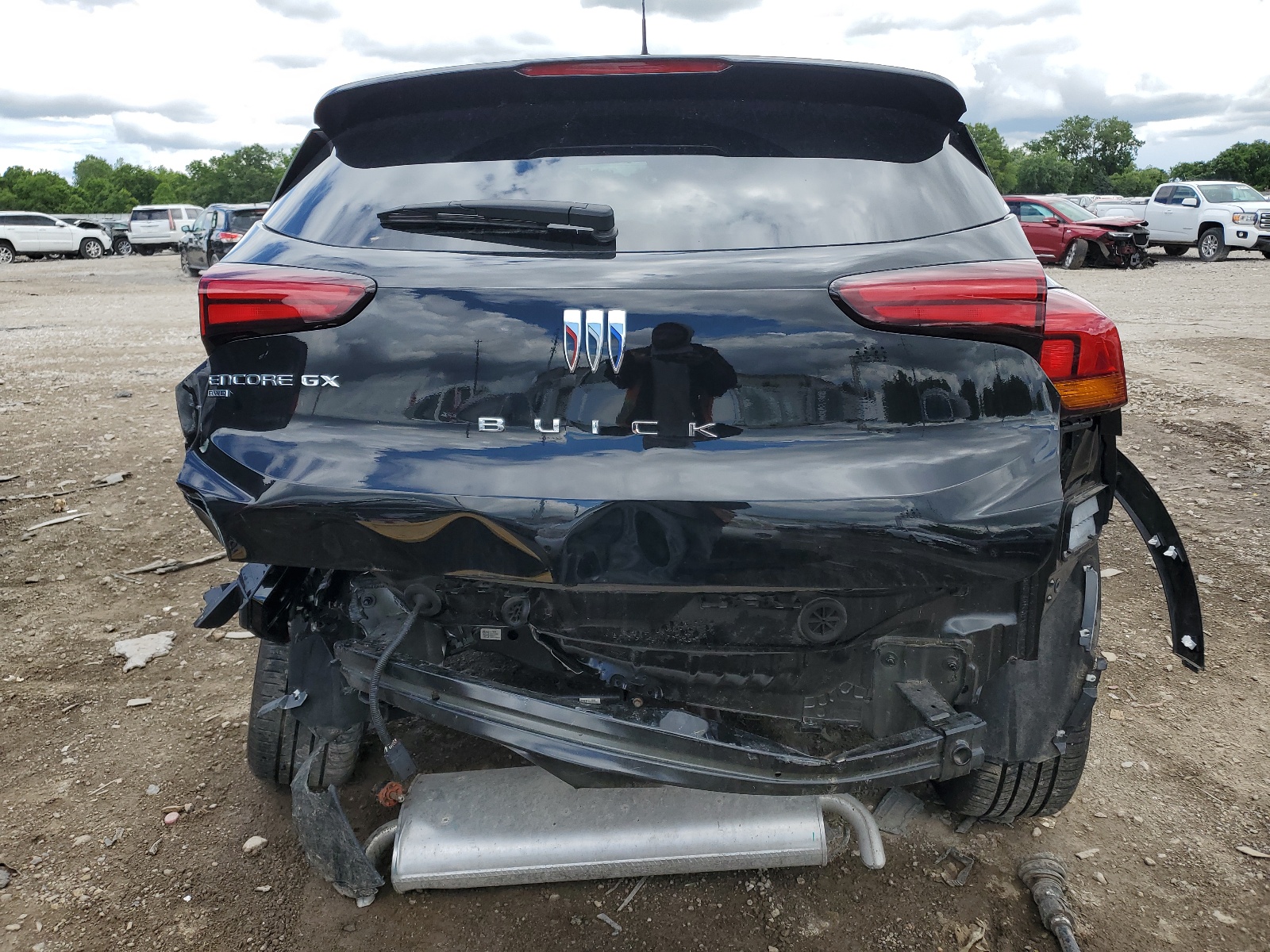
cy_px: 476
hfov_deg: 67.3
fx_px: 954
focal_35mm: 26
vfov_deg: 53.1
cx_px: 635
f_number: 1.5
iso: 50
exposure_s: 1/1667
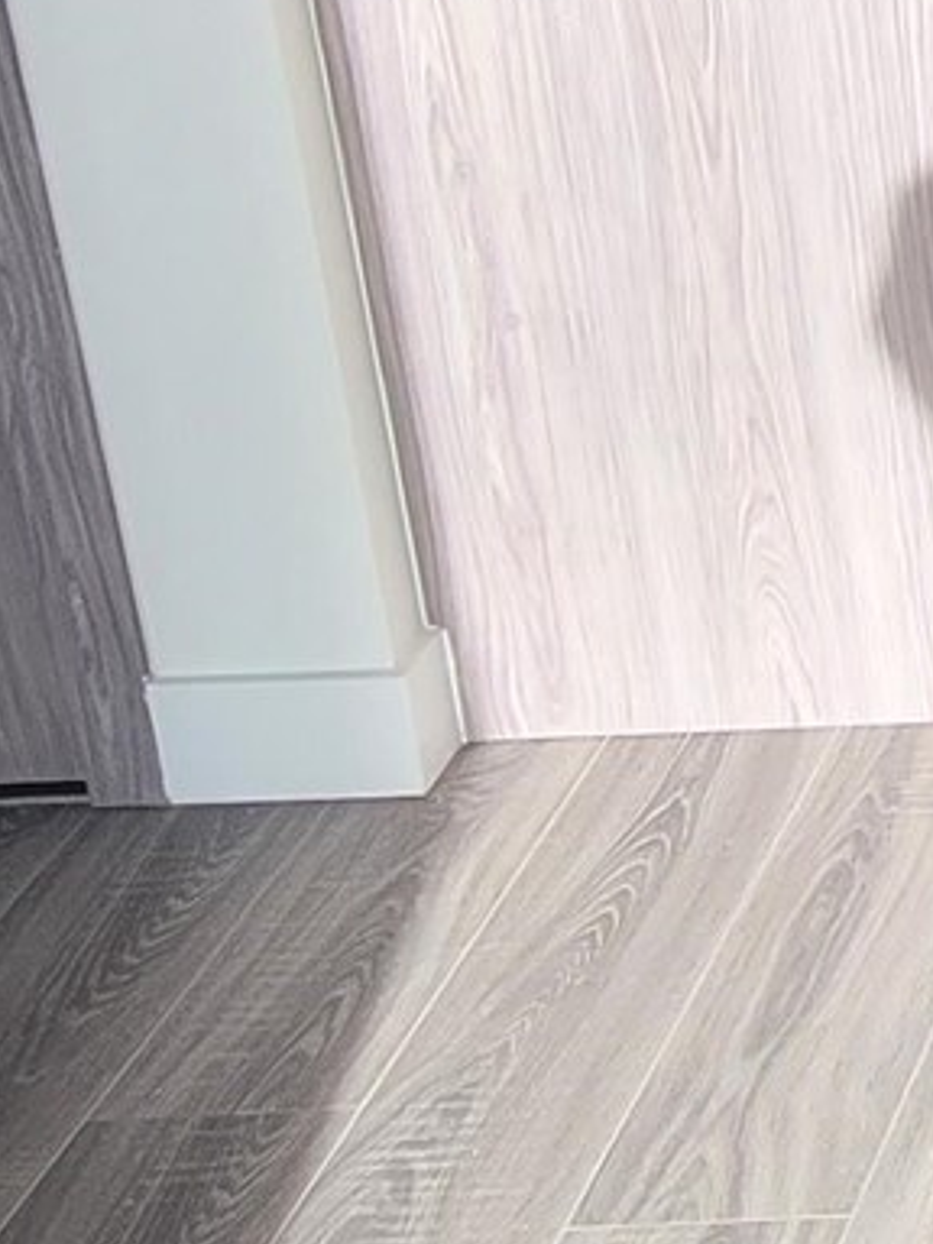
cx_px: 2109
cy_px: -256
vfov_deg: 22.9
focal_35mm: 78
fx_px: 2803
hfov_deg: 14.2
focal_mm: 2.2
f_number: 2.2
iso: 64
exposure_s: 1/232
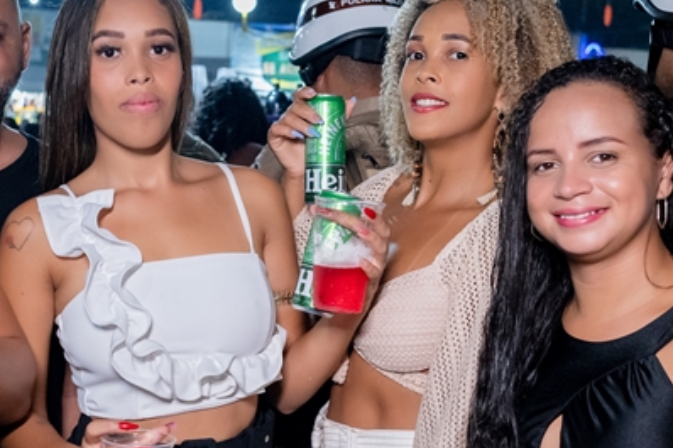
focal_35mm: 67
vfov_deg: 20.3
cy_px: 267
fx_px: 1252
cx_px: 204
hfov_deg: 29.8
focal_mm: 24
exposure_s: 1/250
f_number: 3.2
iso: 2500
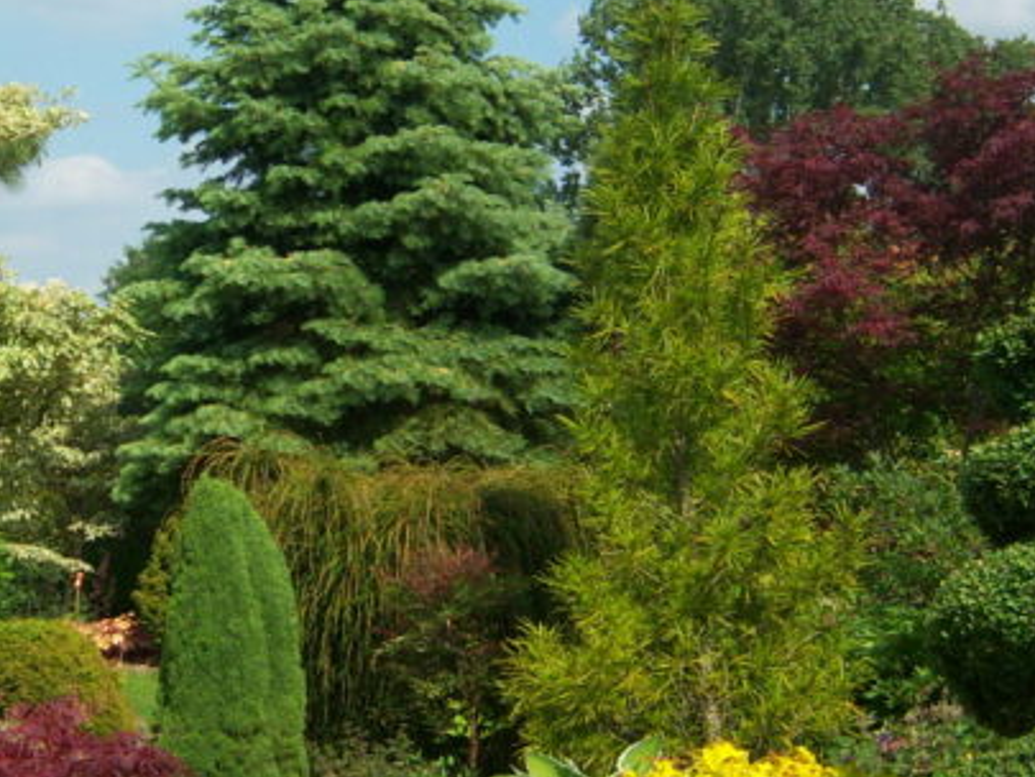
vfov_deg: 16.2
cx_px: 161
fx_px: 2722
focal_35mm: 91
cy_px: 388
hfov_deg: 21.2
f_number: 4.8
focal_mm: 7.5
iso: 80
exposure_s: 1/500
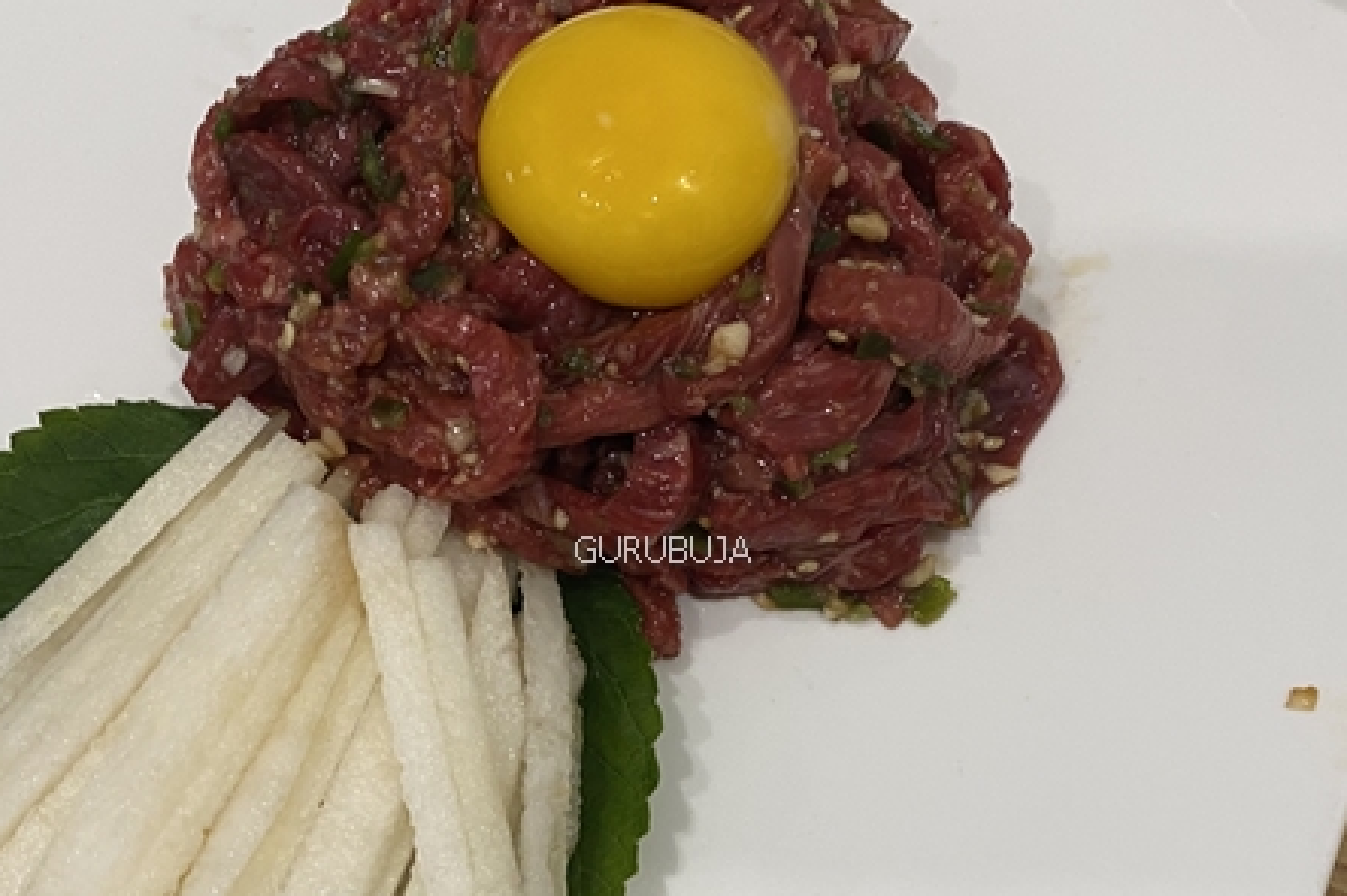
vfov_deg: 29.7
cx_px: 669
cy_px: 552
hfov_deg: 43.6
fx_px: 1682
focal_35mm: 45
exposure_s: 1/60
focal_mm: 4.25
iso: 125
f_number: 1.8
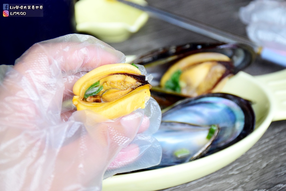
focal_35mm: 93
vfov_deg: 14.7
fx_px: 739
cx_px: 143
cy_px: 96
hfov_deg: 21.9
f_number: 6.3
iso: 2500
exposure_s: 1/640
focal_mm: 62
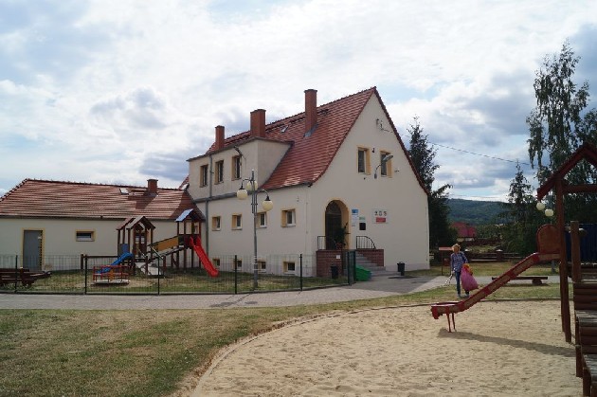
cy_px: 198
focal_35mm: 27
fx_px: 447
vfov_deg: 47.9
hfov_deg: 67.4
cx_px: 298
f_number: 10
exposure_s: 1/400
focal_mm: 18
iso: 100
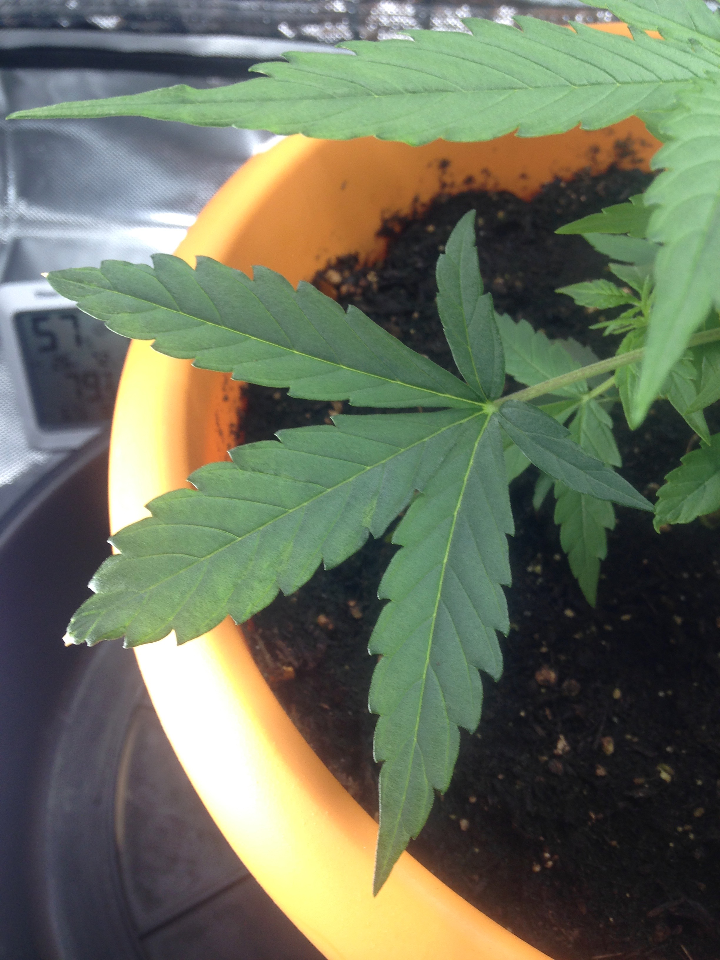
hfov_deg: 42.9
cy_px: 480
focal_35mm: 33
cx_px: 360
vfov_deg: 55.4
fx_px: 915
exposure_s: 1/125
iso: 50
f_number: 2.4
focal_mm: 4.12
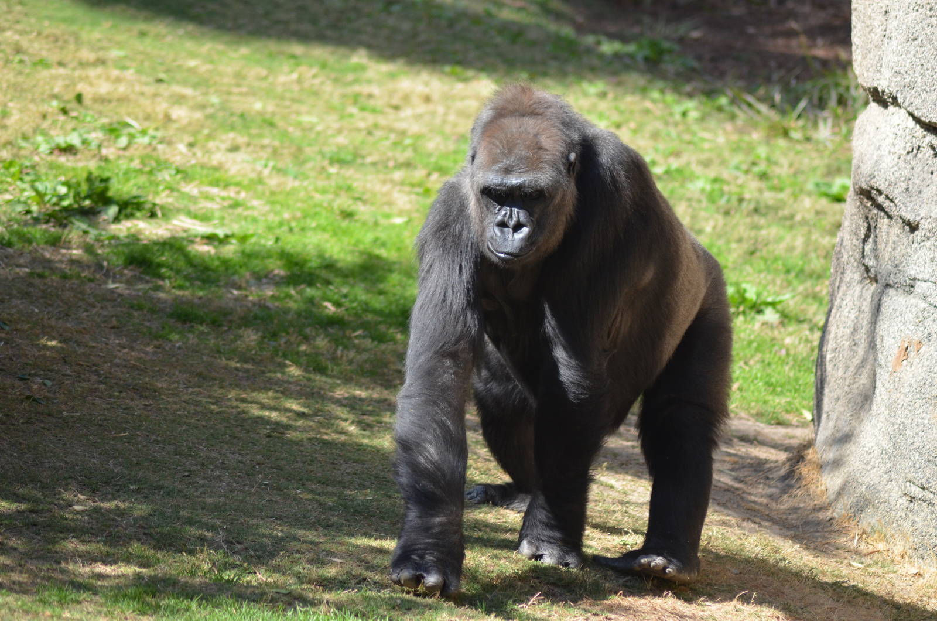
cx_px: 468
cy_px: 310
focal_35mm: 330
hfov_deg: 6.3
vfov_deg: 4.1
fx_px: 8572
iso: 560
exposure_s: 1/1000
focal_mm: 220
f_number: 4.8
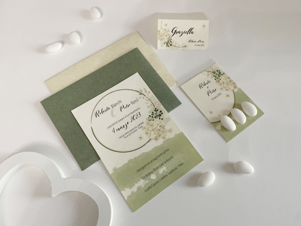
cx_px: 150
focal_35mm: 26
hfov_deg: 67.3
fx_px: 226
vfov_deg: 53.1
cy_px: 113
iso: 160
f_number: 1.8
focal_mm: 4.2
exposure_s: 1/50
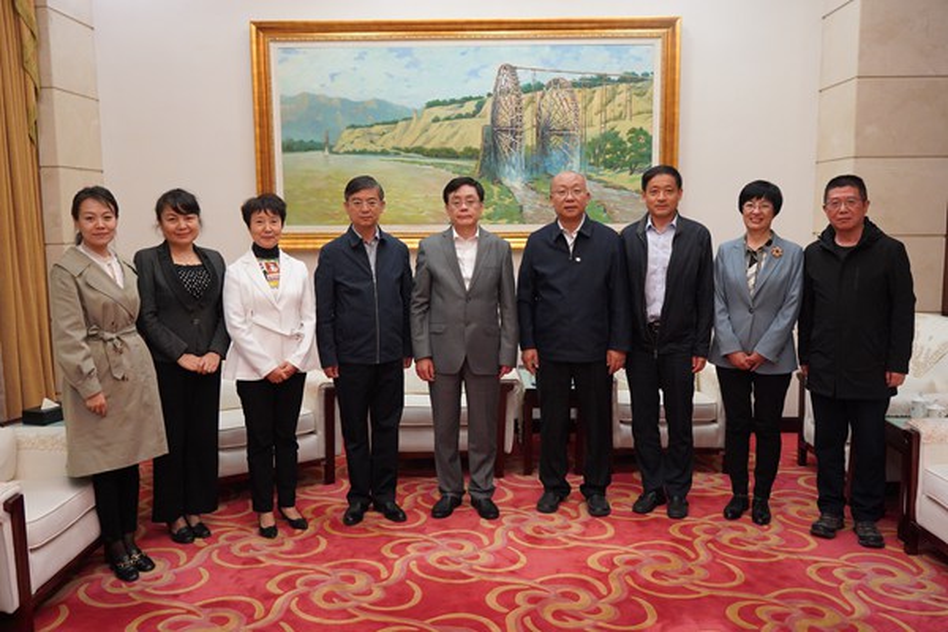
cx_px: 474
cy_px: 316
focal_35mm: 31
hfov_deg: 60.3
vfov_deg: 42.3
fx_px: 816
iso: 5000
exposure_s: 1/160
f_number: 4
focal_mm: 31
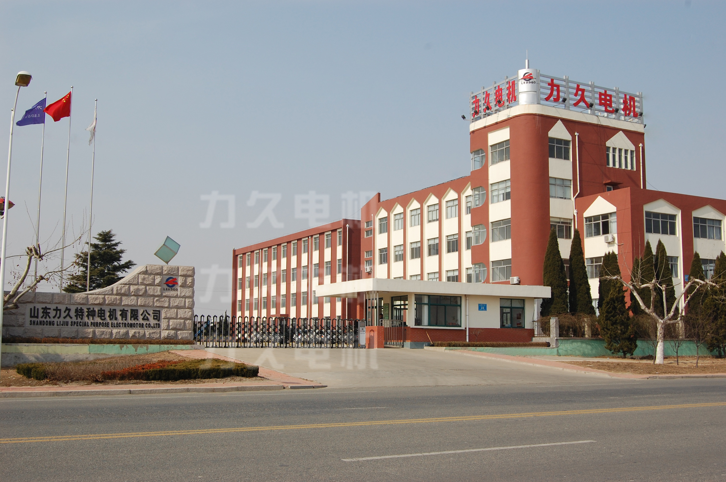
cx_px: 363
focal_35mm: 42
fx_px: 846
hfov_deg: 46.4
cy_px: 241
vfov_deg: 31.8
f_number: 10
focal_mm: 28
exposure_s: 1/400
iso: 200
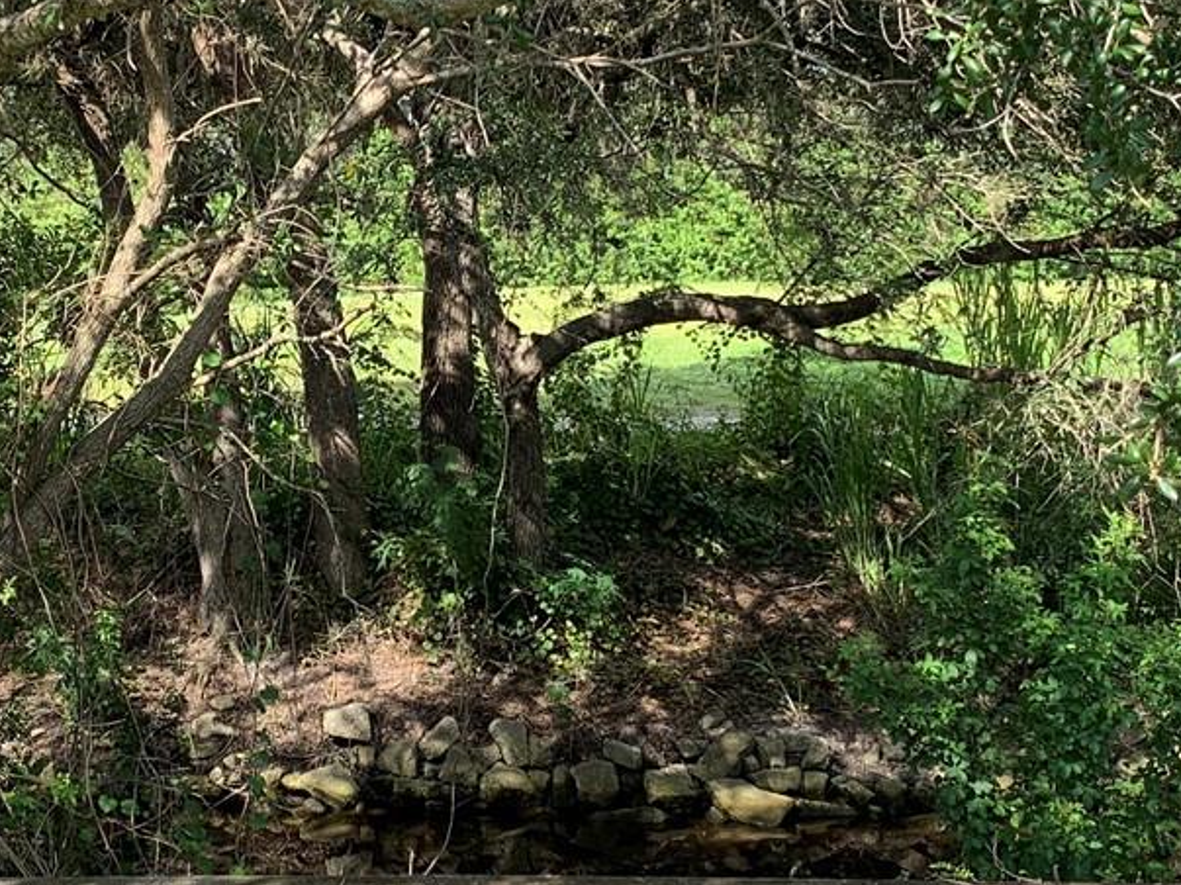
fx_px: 2354
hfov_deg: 28.0
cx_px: 392
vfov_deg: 21.3
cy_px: 446
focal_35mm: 69
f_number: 1.8
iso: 25
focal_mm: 4.25
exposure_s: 1/692
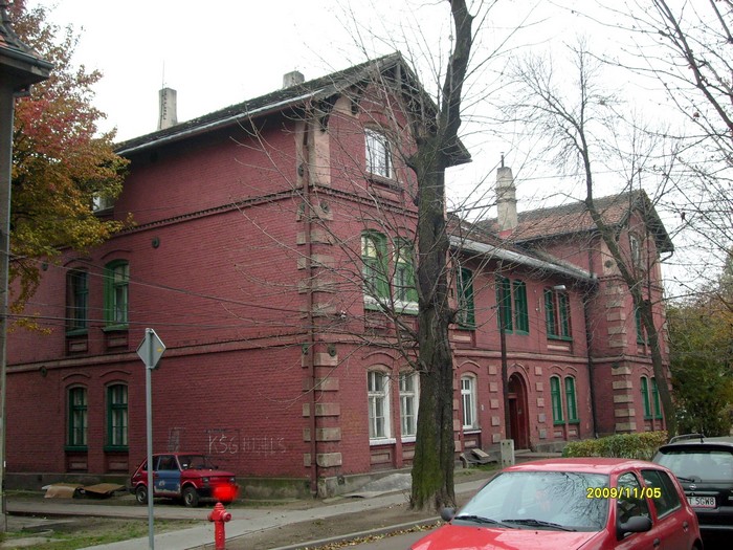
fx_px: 911
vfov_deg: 33.6
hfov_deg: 43.9
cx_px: 366
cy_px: 275
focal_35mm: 43
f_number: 3
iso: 80
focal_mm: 7.2
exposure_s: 1/125
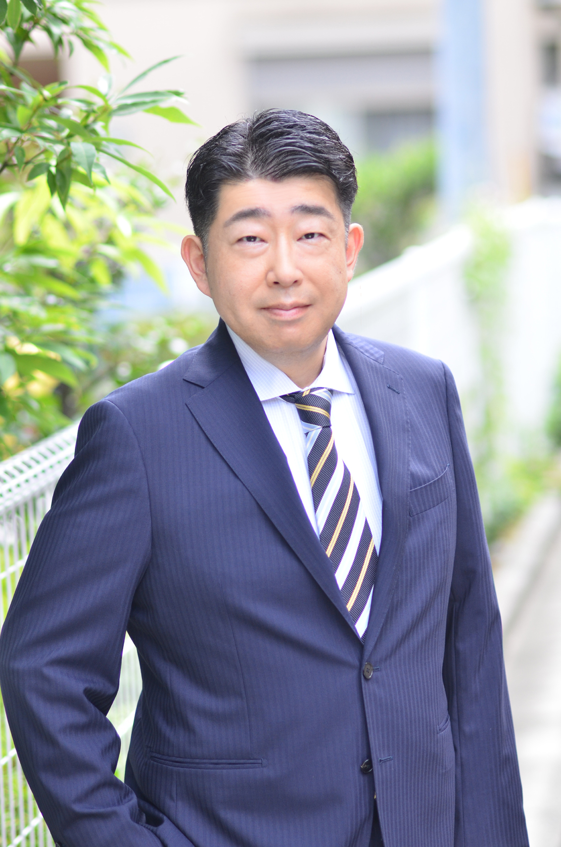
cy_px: 424
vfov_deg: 16.1
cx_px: 280
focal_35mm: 128
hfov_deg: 10.7
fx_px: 2993
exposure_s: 1/1000
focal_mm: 85
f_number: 2.2
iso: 400
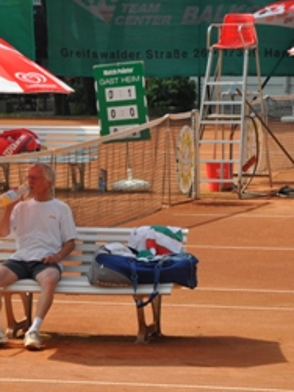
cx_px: 47
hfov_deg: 5.5
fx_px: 3059
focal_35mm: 270
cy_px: 214
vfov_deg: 7.3
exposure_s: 1/400
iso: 200
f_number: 10
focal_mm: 105
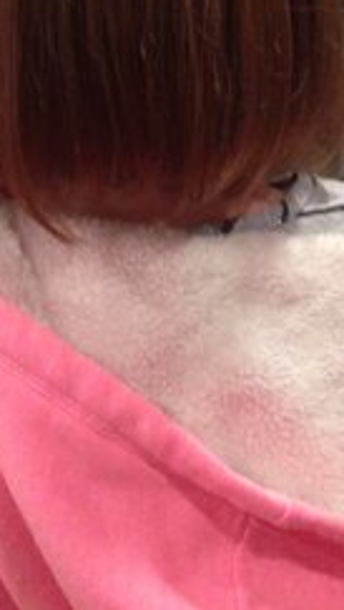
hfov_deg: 17.0
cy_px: 93
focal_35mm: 71
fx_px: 1149
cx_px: 153
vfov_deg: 28.9
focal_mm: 4.12
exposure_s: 1/17
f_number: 2.4
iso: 400
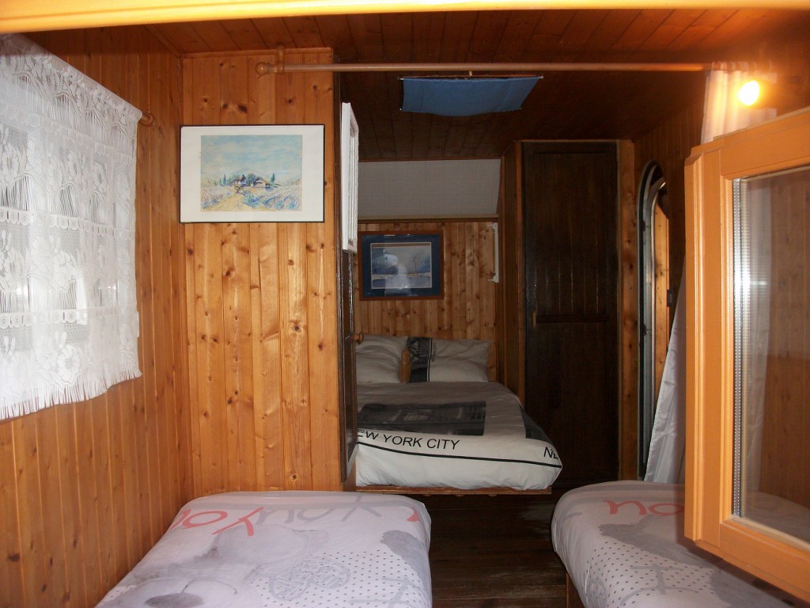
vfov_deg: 45.4
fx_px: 725
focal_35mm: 31
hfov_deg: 58.4
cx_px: 405
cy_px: 304
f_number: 2.9
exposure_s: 1/40
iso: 150
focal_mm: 5.7
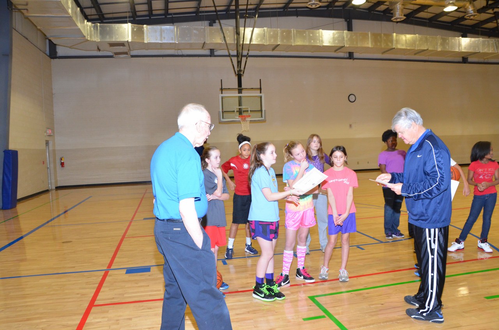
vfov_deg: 47.7
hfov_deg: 67.5
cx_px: 250
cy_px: 165
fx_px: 374
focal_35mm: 27
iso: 1600
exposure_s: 1/60
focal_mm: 18
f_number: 8
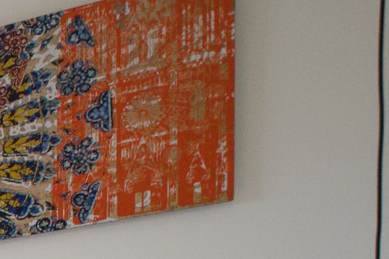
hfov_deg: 11.2
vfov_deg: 9.2
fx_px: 1361
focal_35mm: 126
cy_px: 707
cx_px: -733
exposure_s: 1/320
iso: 800
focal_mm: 16
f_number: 2.8
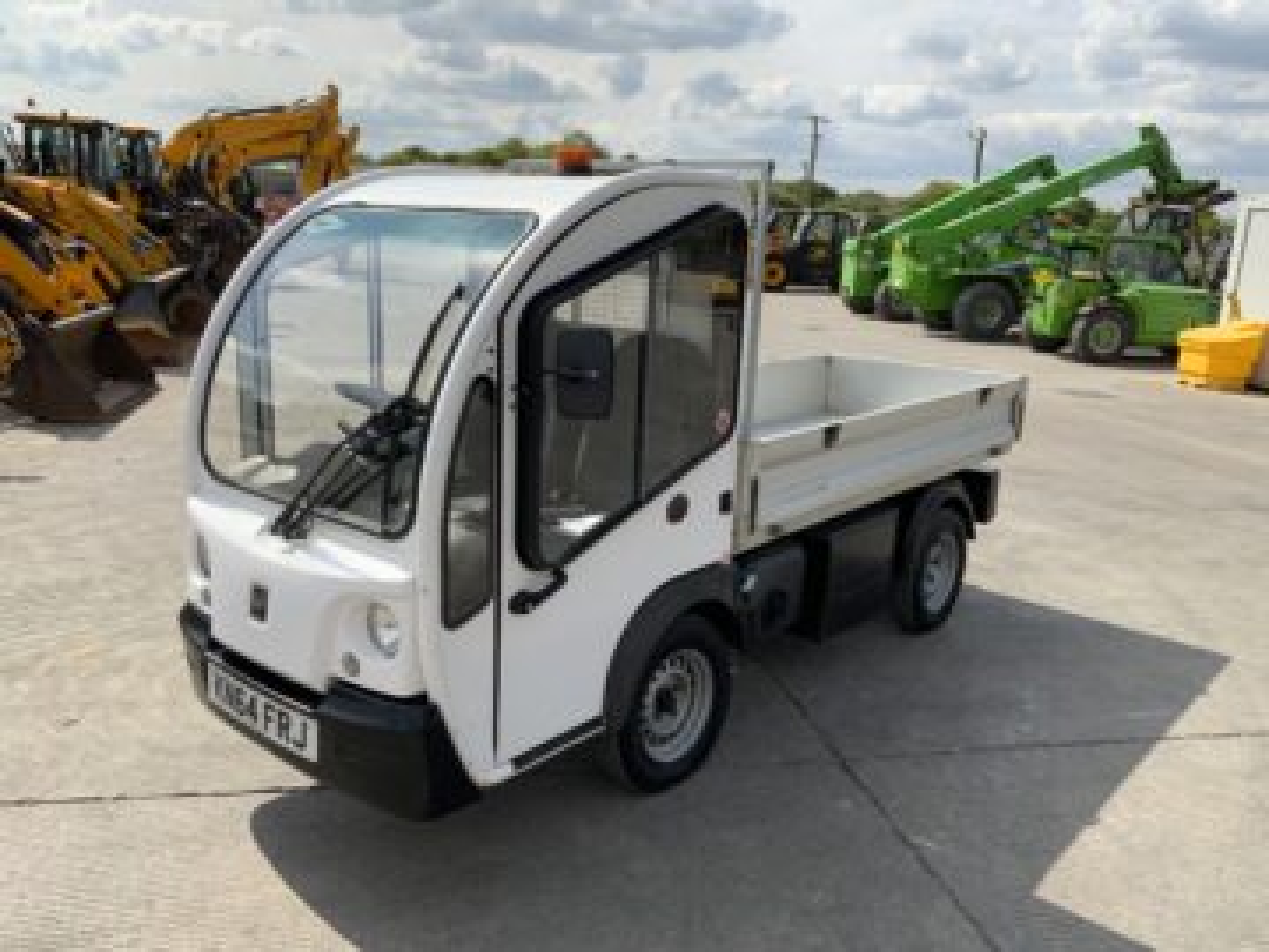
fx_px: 1063
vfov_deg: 48.2
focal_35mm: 29
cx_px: 634
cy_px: 476
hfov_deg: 61.7
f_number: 1.8
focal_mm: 3
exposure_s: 1/2538
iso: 20
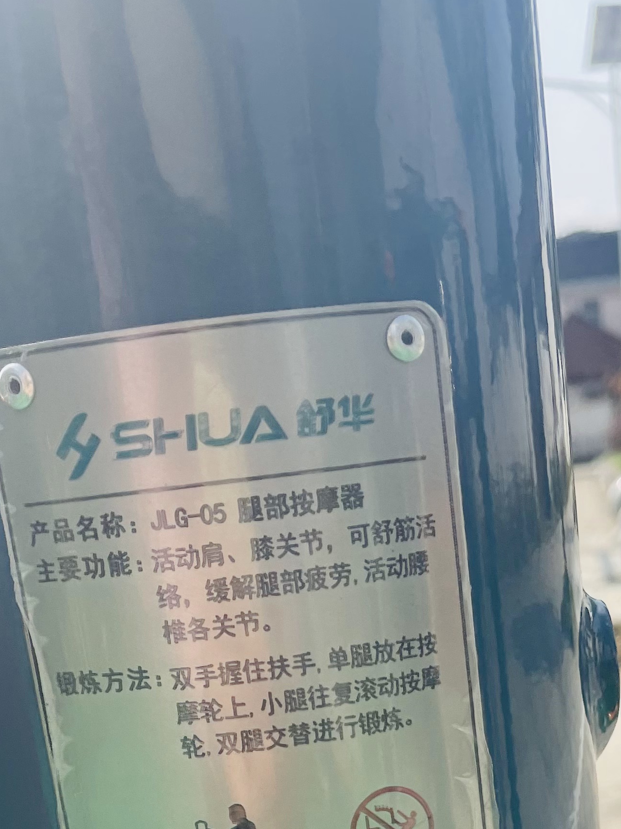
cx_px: 410
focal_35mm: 61
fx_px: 1459
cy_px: 929
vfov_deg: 28.5
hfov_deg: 23.9
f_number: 1.6
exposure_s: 1/2747
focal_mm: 4.2
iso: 32
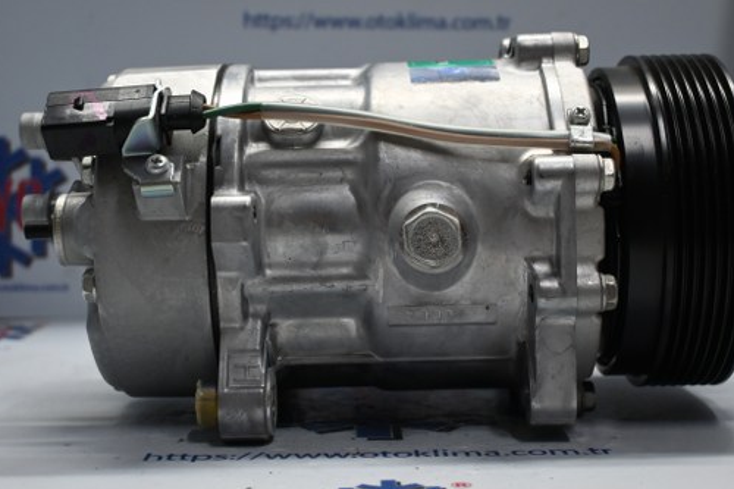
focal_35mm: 54
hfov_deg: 36.9
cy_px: 197
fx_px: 1101
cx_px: 383
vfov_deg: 25.0
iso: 1000
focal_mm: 30
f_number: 4.8
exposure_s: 1/125
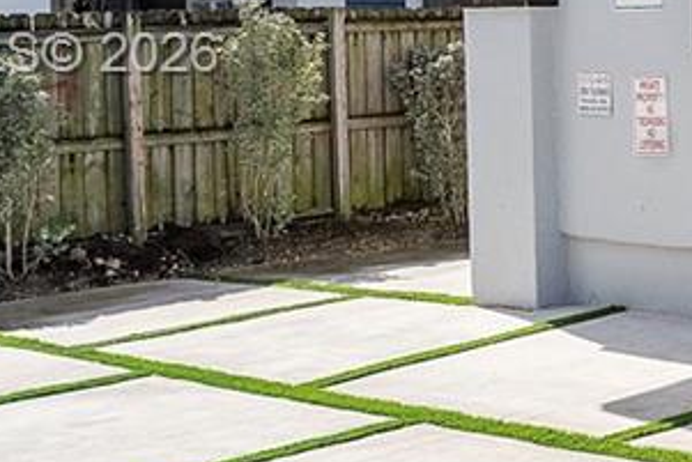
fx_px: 1635
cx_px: 1343
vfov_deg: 15.9
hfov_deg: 17.7
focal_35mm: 85
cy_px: 57
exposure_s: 1/1250
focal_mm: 16
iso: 800
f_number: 8
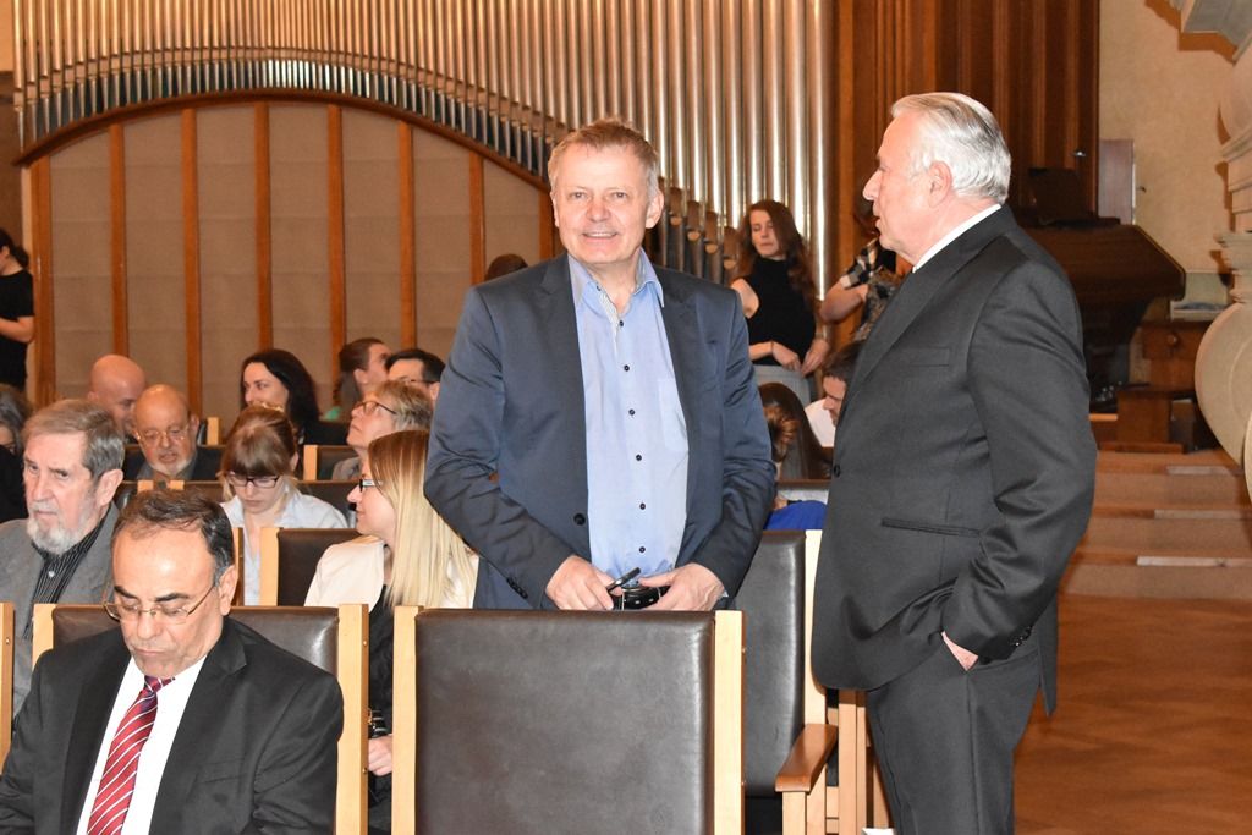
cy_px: 418
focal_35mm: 72
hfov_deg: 28.1
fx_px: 2504
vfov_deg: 18.9
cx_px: 626
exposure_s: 1/80
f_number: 8
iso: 6400
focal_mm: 48
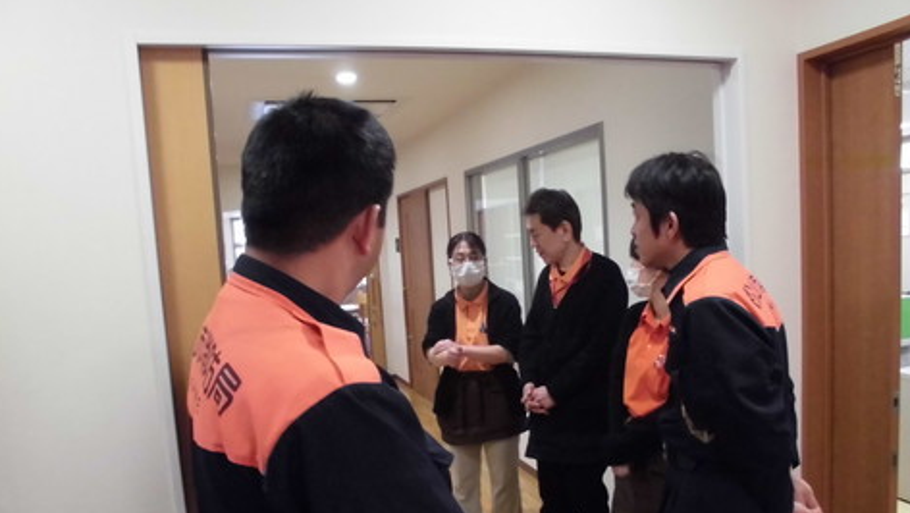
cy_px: 338
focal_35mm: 30
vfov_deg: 38.6
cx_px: 468
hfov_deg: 64.3
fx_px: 724
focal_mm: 4.6
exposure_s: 1/60
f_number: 3.5
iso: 800
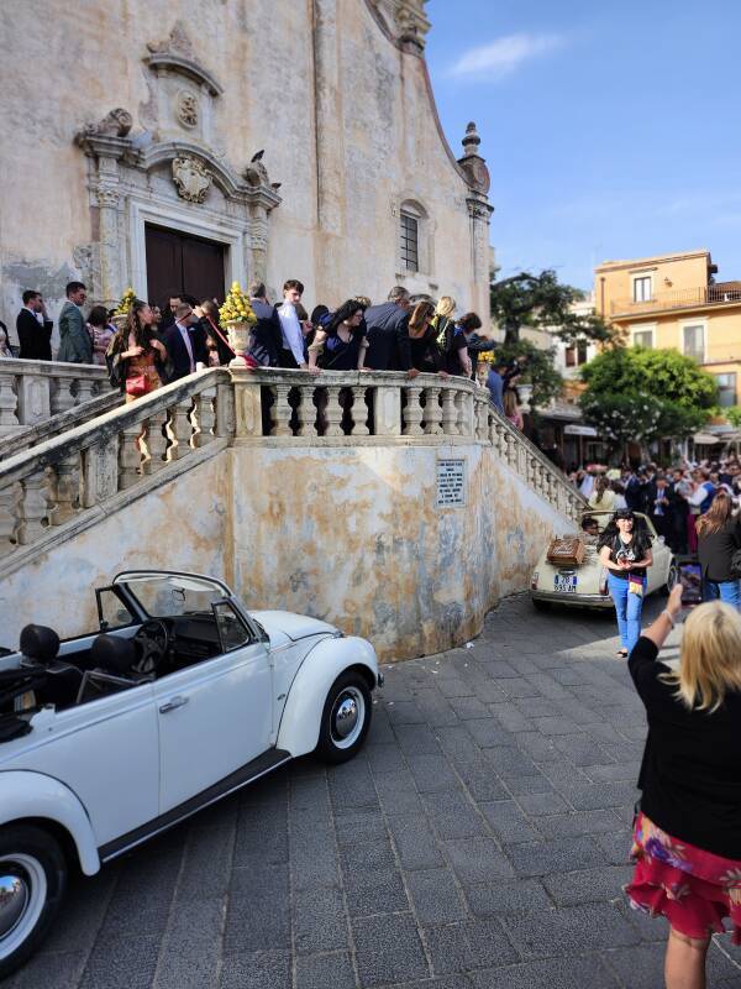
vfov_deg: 73.9
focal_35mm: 23
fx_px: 656
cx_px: 370
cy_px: 494
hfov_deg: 58.9
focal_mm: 5.54
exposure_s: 1/606
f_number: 1.8
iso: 25
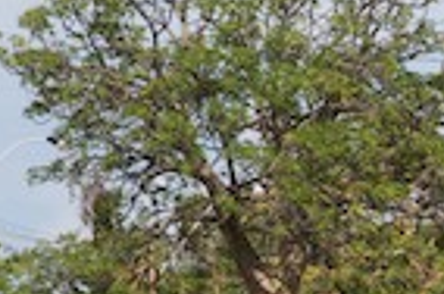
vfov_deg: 2.5
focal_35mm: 539
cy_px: 344
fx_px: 6634
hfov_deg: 3.8
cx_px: 657
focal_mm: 85
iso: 320
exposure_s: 1/500
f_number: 11
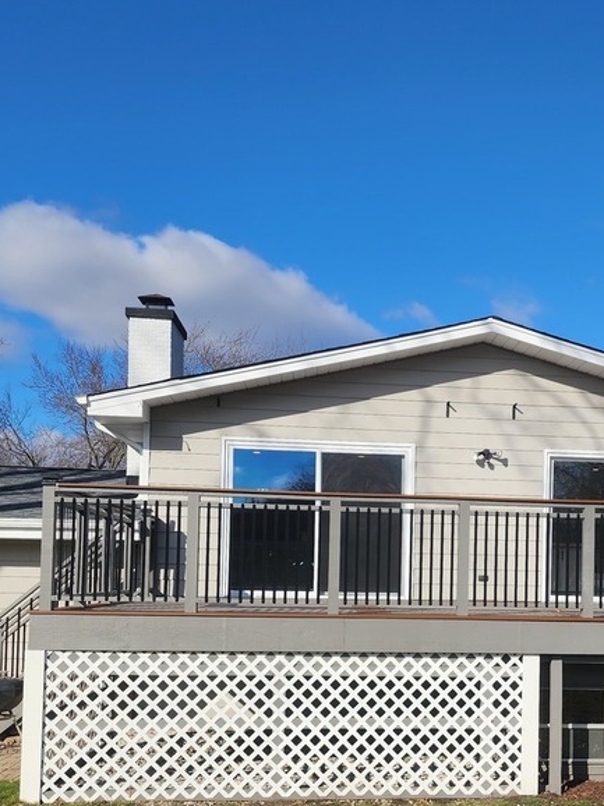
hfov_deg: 32.8
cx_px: 471
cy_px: 554
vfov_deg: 43.1
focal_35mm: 43
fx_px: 1001
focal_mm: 6.4
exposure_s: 1/1859
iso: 12
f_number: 1.8
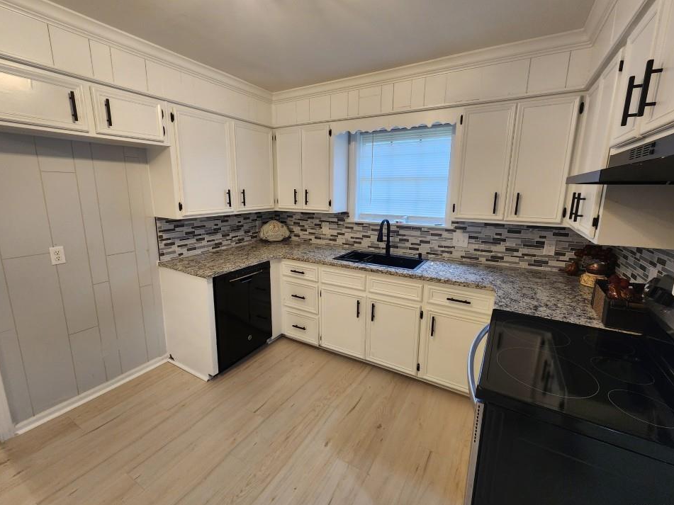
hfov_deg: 102.1
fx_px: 273
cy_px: 249
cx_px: 337
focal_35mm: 14
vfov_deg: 85.7
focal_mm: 2.2
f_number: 2.2
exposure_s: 1/60
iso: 160
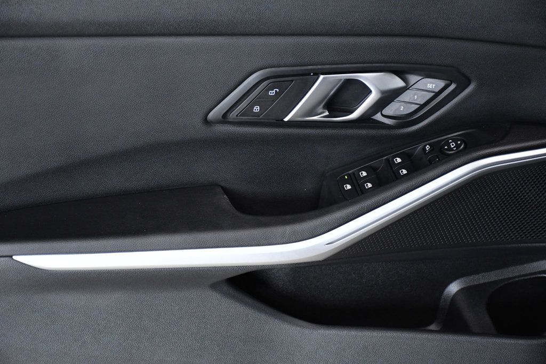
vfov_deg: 15.2
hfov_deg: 22.6
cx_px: 273
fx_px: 1364
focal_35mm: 90
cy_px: 182
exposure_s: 1/160
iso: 2500
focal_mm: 60
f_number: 5
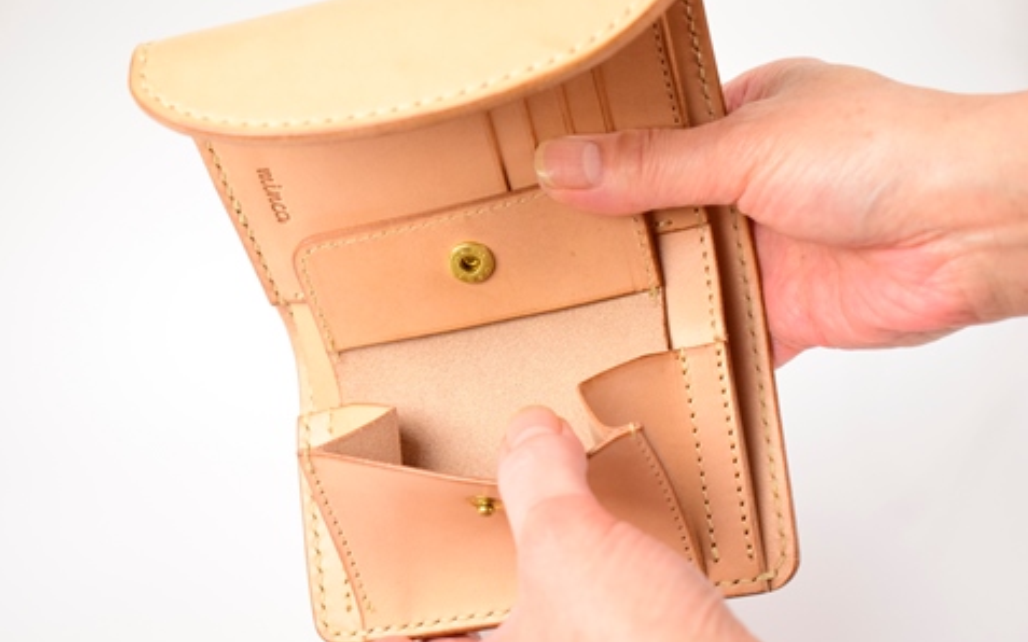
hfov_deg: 34.6
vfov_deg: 22.0
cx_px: 515
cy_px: 341
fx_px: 1653
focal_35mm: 59
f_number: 5.6
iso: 3200
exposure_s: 1/250
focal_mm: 38
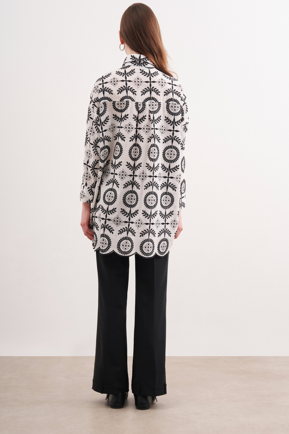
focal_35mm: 70
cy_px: 200
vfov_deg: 28.8
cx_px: 139
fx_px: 843
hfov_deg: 19.5
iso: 400
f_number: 11
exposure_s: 1/160
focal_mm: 62
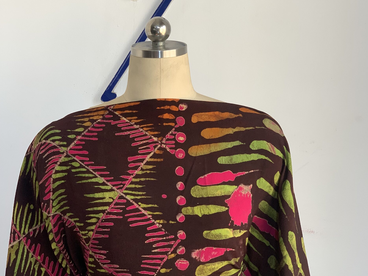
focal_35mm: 71
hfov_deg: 27.4
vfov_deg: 20.7
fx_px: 755
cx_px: 186
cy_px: 110
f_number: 2.4
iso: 50
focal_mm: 6
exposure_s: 1/103
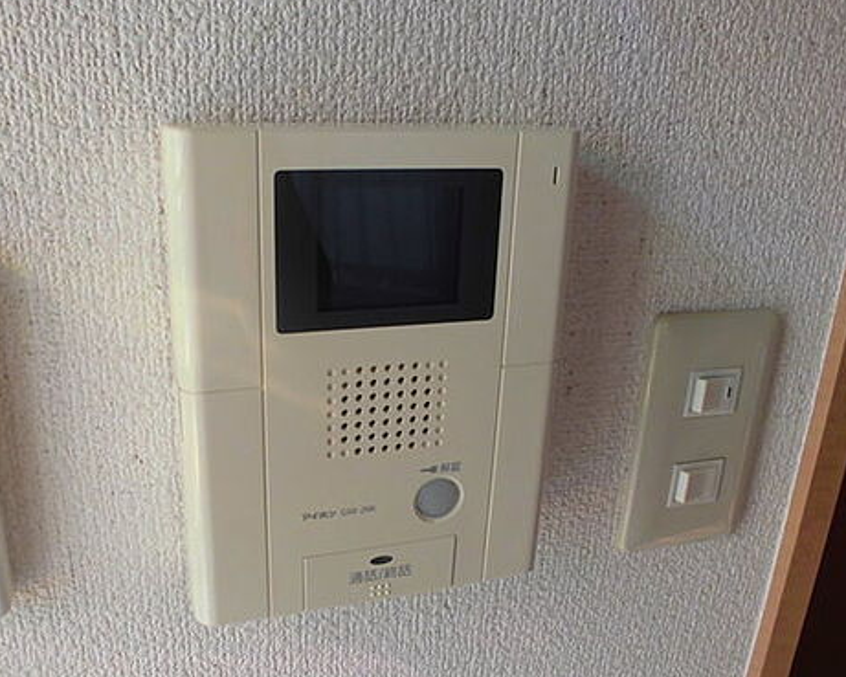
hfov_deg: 54.1
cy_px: 404
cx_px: 369
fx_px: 826
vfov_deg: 44.3
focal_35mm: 33
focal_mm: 4.6
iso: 100
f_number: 3.5
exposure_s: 1/100
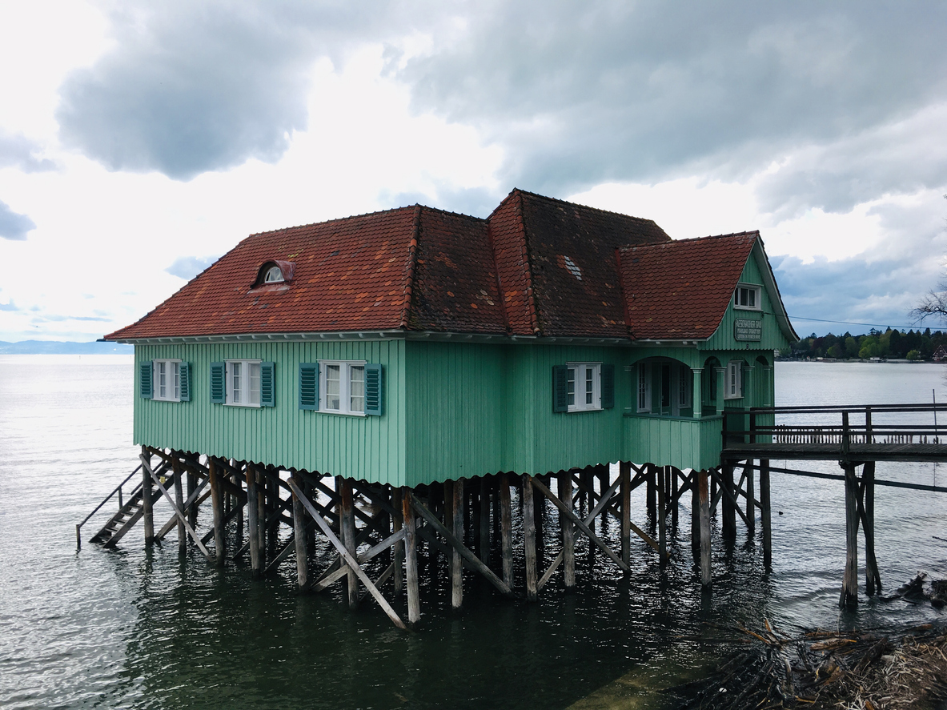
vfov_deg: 48.2
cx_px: 474
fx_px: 793
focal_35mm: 29
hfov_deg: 61.7
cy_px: 355
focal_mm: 4.15
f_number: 2.2
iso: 25
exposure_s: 1/674
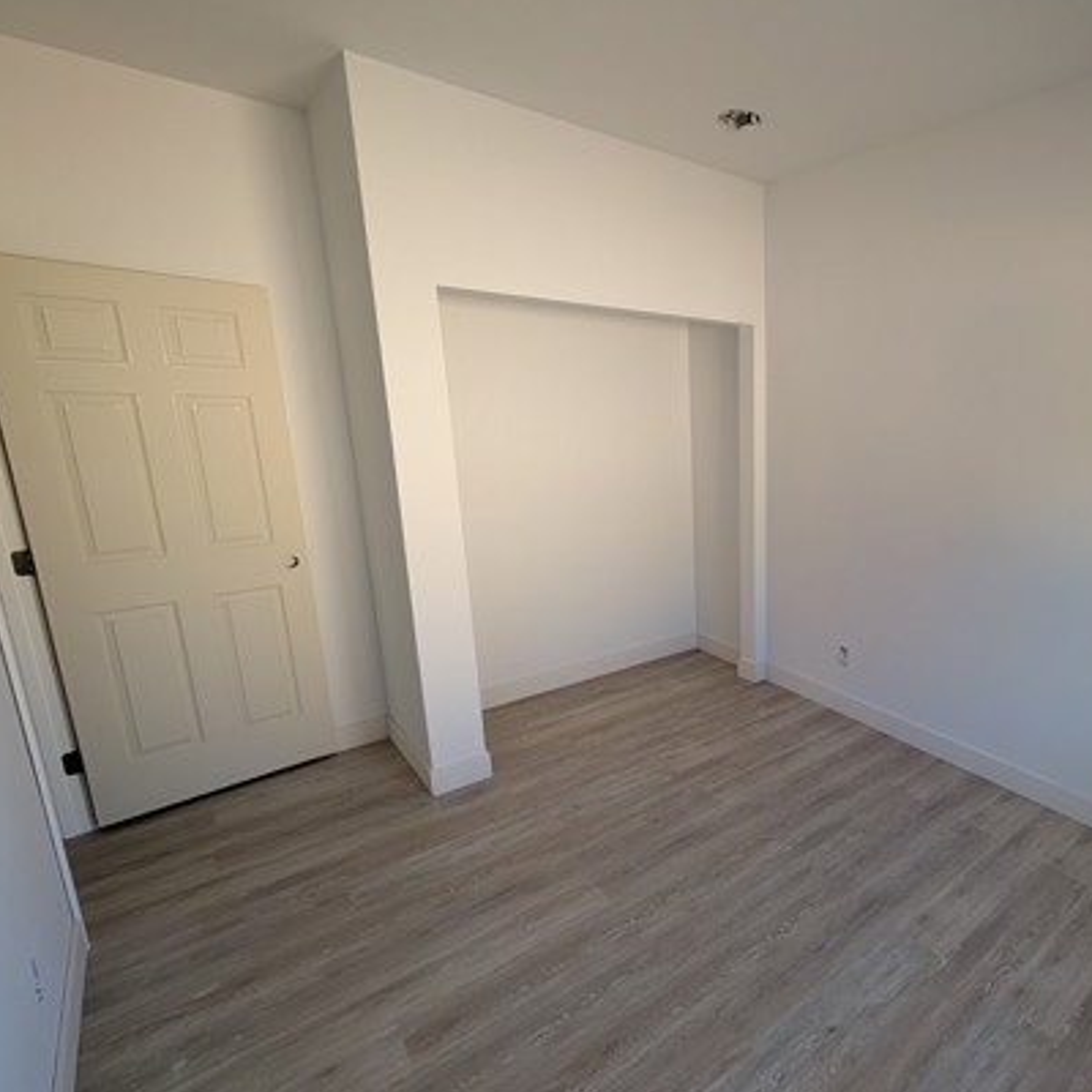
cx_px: 822
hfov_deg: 77.6
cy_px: 547
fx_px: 607
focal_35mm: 17
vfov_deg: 84.0
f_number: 1.7
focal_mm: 2.02
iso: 69
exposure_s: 1/82.7
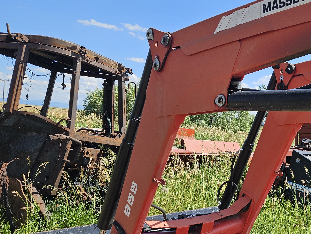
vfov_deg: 31.3
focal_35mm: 46
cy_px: 156
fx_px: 413
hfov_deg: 38.4
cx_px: 281
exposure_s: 1/1339
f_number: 1.8
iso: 25
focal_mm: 5.4
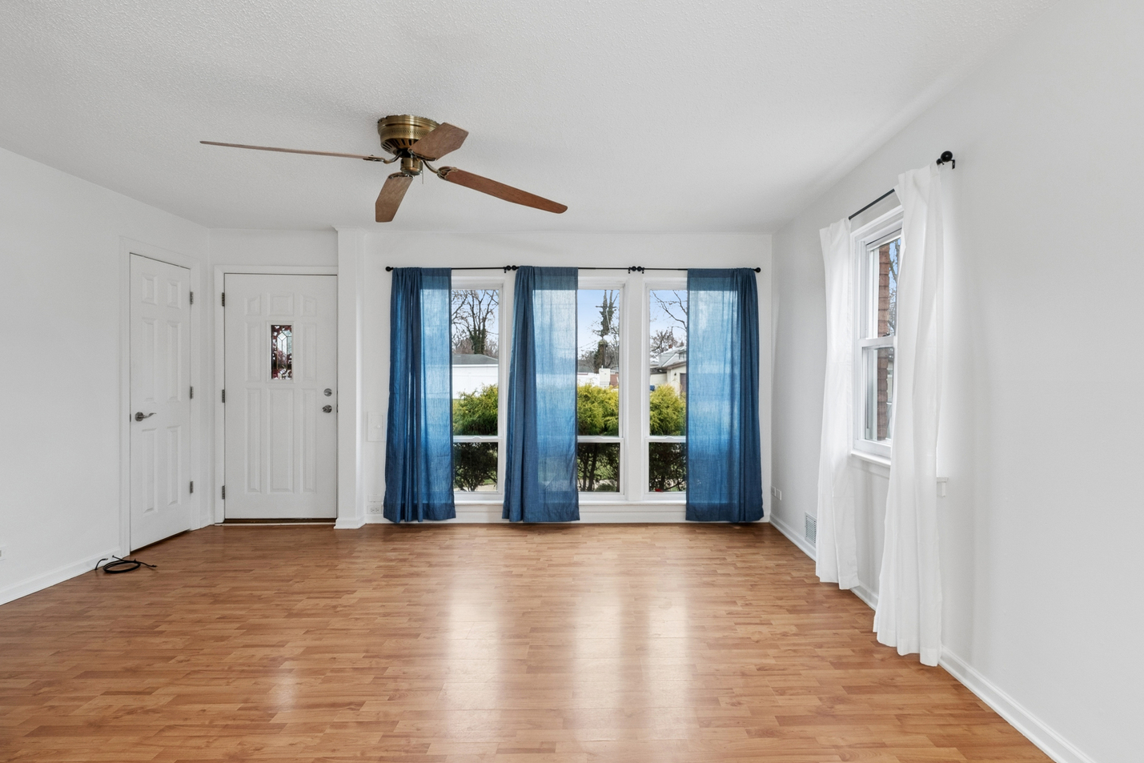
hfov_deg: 93.2
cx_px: 604
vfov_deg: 70.3
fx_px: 540
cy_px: 417
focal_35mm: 17
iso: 400
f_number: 8
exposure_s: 1/20
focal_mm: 10
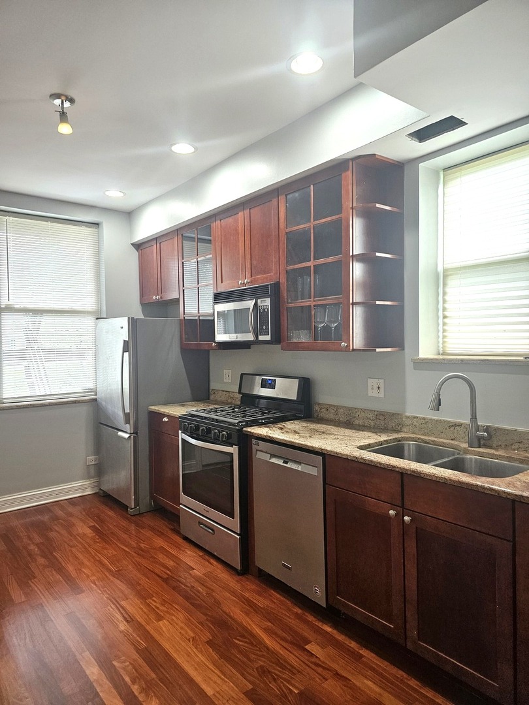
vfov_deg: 73.9
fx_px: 469
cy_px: 352
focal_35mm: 23
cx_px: 264
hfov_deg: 58.9
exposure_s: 1/120
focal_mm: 6.3
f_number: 1.7
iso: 250
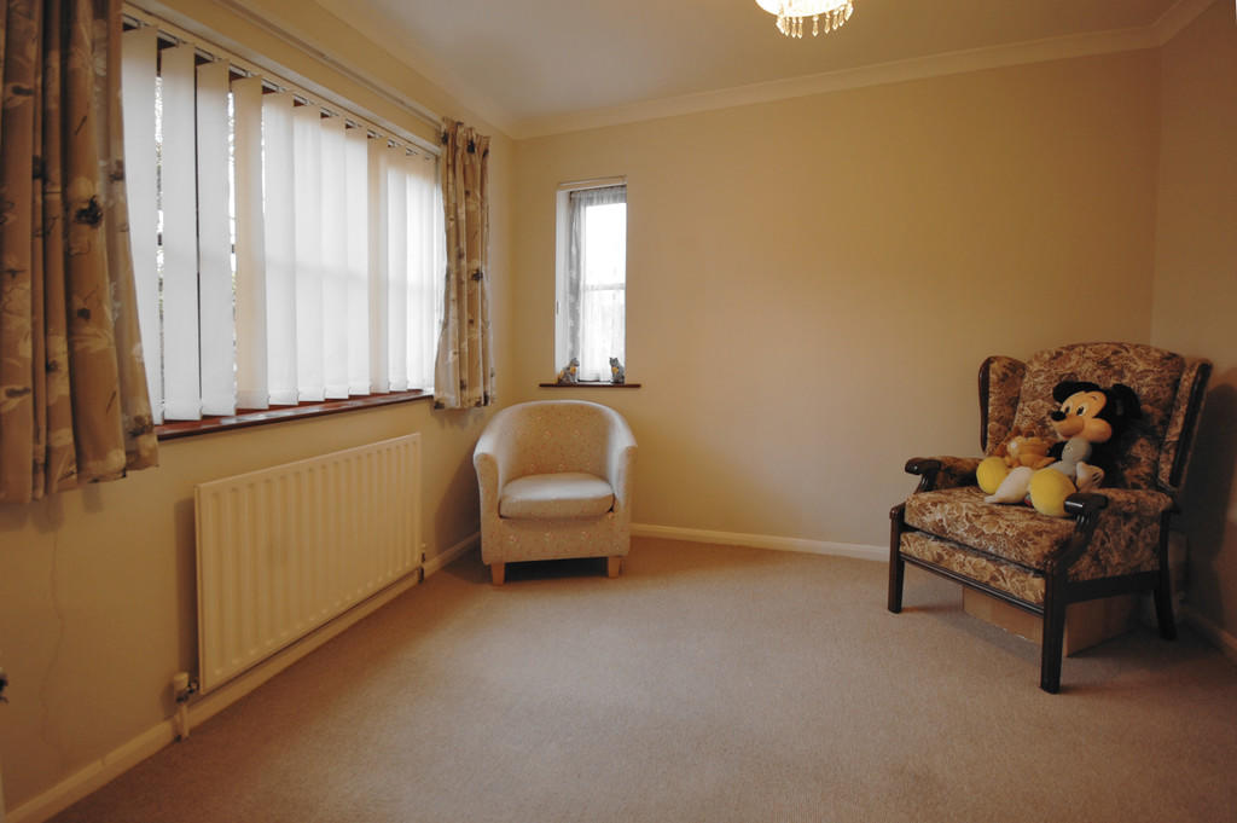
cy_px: 412
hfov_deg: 100.4
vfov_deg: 77.2
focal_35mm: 15
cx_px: 618
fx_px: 515
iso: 200
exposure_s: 1/25
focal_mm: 10
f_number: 4
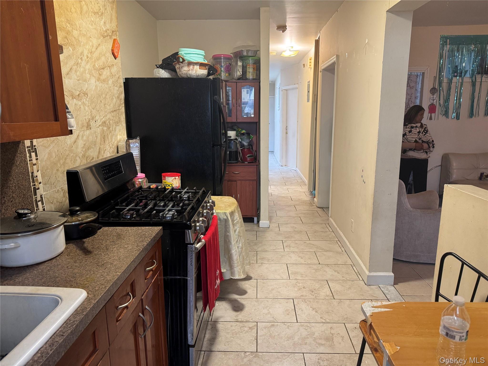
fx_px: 338
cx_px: 244
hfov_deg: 71.6
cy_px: 183
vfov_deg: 56.8
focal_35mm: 24
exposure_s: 1/60
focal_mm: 6.76
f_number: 1.78
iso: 400
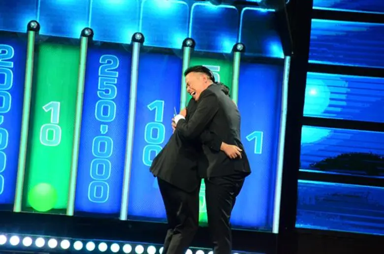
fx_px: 2075
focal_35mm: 195
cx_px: 192
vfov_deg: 7.0
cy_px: 127
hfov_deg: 10.6
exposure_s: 1/320
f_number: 5.6
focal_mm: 130
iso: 5000
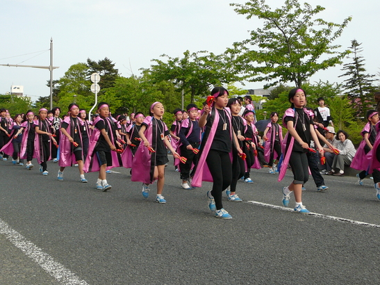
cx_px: 186
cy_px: 125
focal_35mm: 55
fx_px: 604
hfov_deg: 34.9
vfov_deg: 26.5
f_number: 3.3
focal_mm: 7
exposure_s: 1/500
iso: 100
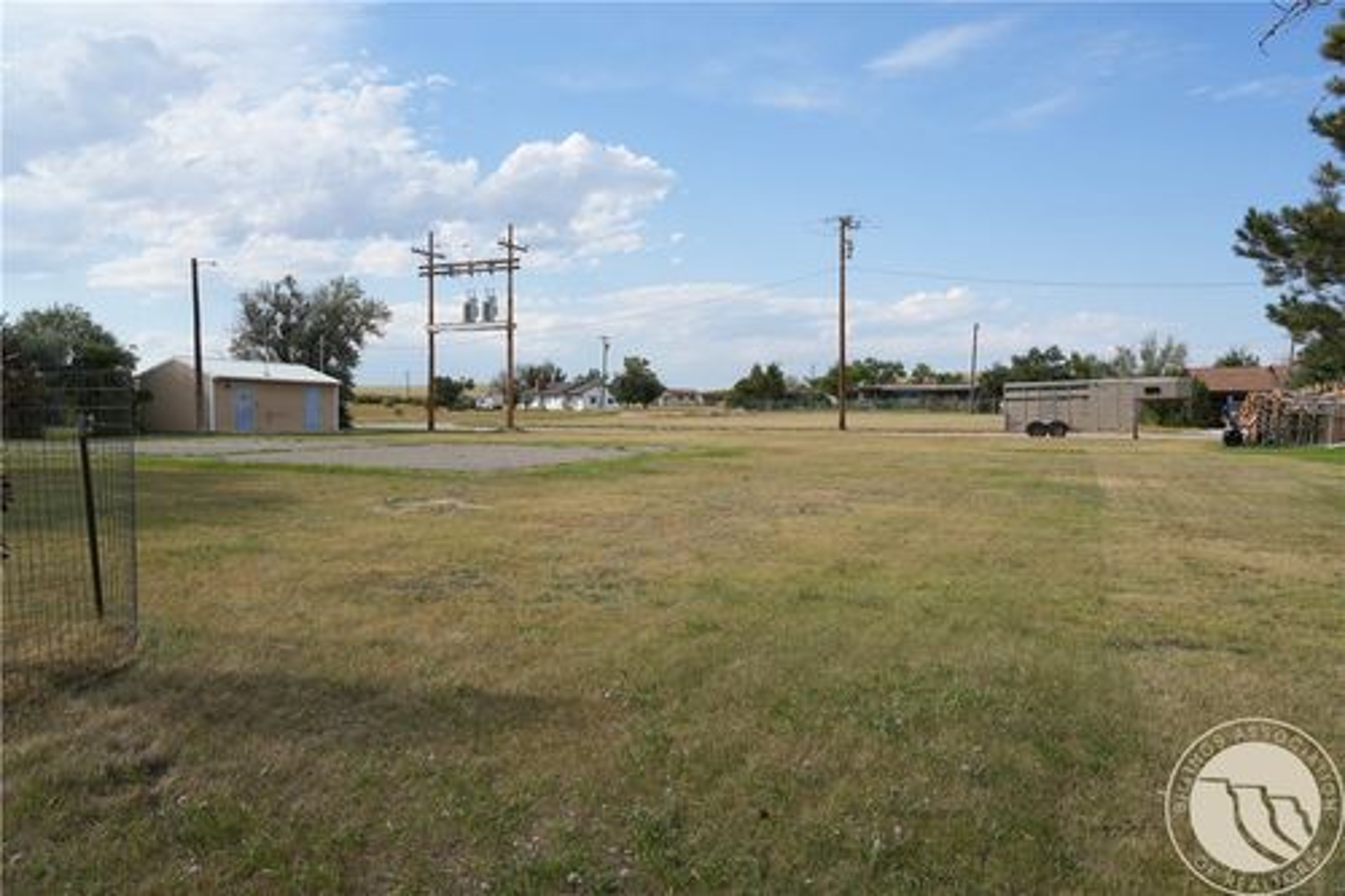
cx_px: 672
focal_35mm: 24
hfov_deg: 73.8
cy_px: 448
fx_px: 896
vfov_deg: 53.1
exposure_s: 1/160
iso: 100
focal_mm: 24
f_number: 8
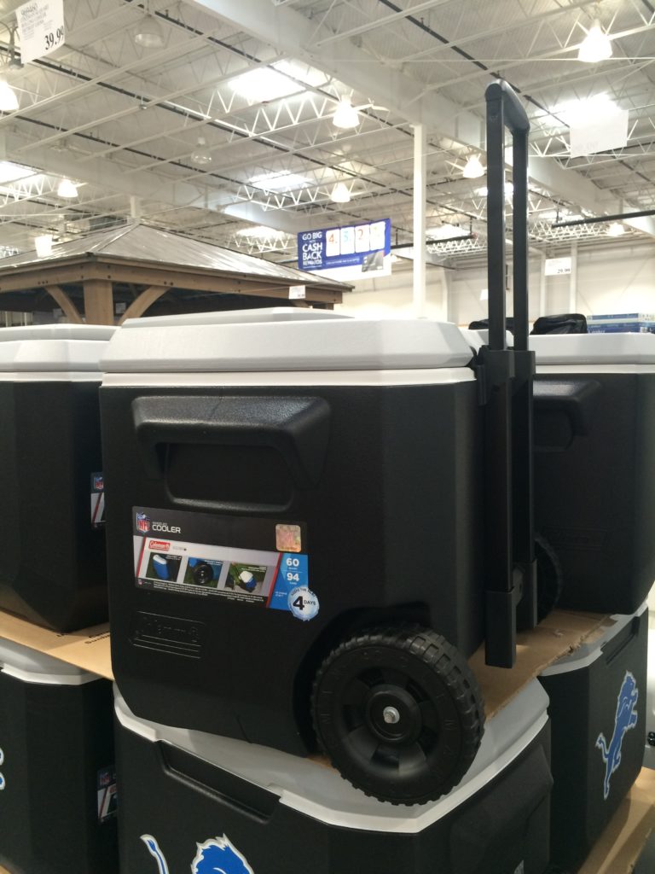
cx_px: 328
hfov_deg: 48.2
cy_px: 437
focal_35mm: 29
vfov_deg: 61.7
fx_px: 732
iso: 100
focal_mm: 4.15
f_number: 2.2
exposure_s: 1/33
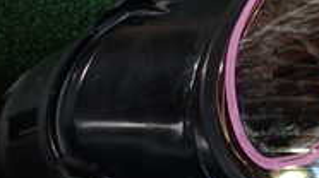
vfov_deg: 13.7
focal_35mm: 88
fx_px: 743
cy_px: 55
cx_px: 465
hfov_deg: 20.9
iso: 200
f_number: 2
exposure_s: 1/60
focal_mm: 4.5
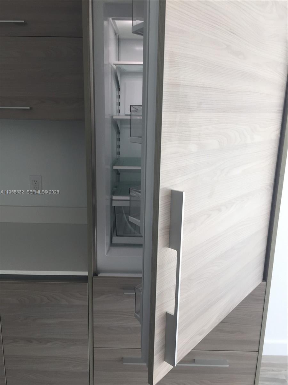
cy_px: 192
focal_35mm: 29
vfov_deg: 61.7
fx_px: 322
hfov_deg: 48.2
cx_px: 144
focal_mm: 4.15
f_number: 2.2
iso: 40
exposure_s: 1/120
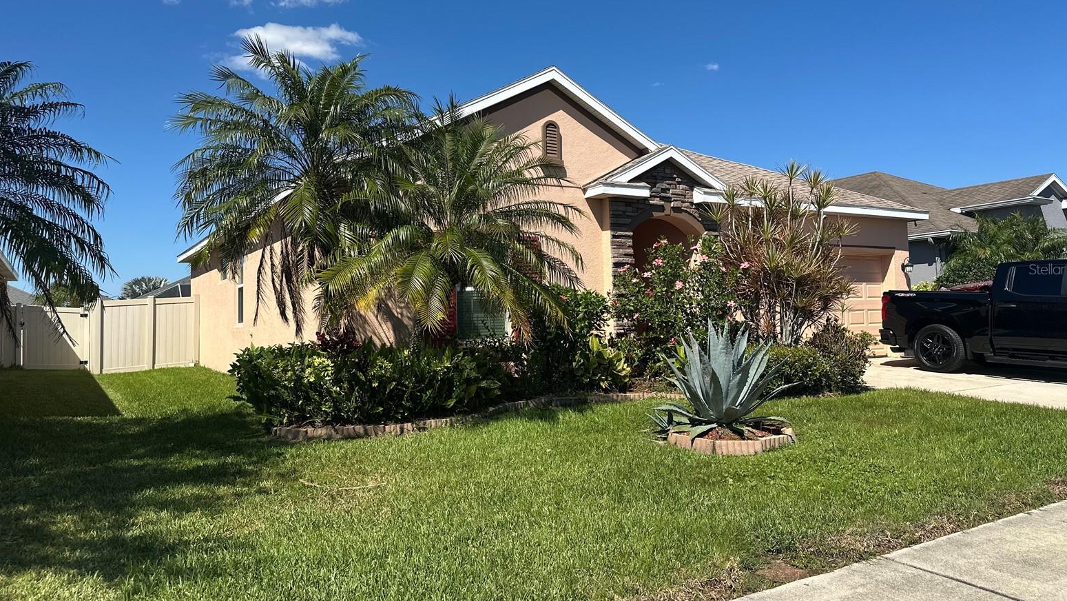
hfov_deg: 69.8
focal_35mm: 27
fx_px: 764
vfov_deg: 42.9
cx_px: 543
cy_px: 269
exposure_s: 1/5000
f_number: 1.78
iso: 80
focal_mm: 6.86
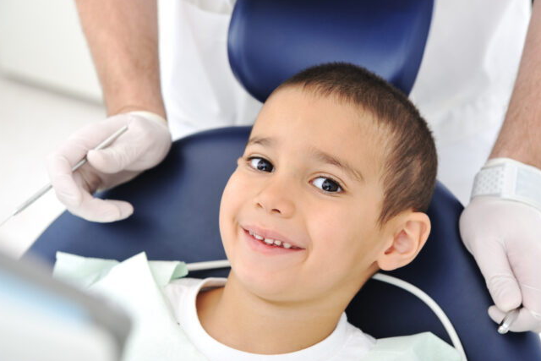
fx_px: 1067
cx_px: 270
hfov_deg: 28.4
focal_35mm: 71
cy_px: 181
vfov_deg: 19.2
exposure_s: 1/160
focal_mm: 70
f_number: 5
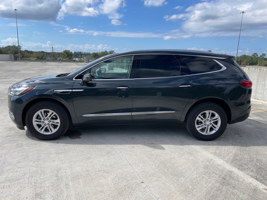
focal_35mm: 26
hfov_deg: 67.3
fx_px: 201
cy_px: 100
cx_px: 134
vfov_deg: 53.1
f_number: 1.6
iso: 32
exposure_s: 1/3509
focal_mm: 4.2
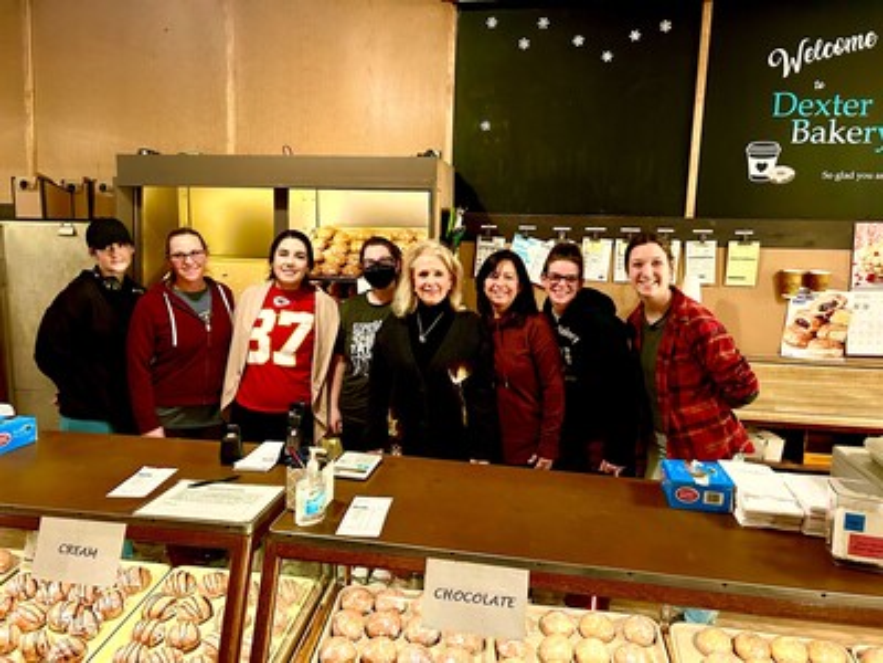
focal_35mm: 26
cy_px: 332
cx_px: 442
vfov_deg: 53.1
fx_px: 663
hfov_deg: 67.3
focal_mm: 5.7
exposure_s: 1/40
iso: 500
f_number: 1.5
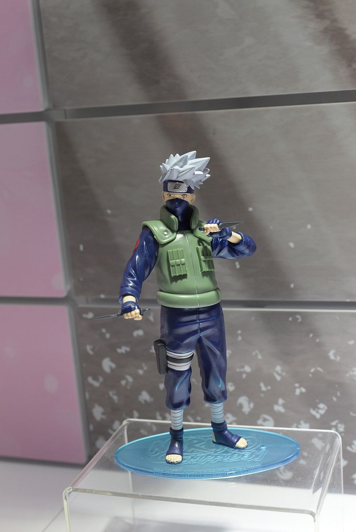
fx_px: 741
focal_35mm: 50
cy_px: 266
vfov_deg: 39.6
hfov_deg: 27.0
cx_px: 178
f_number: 6.3
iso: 2000
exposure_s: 1/160
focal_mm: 50
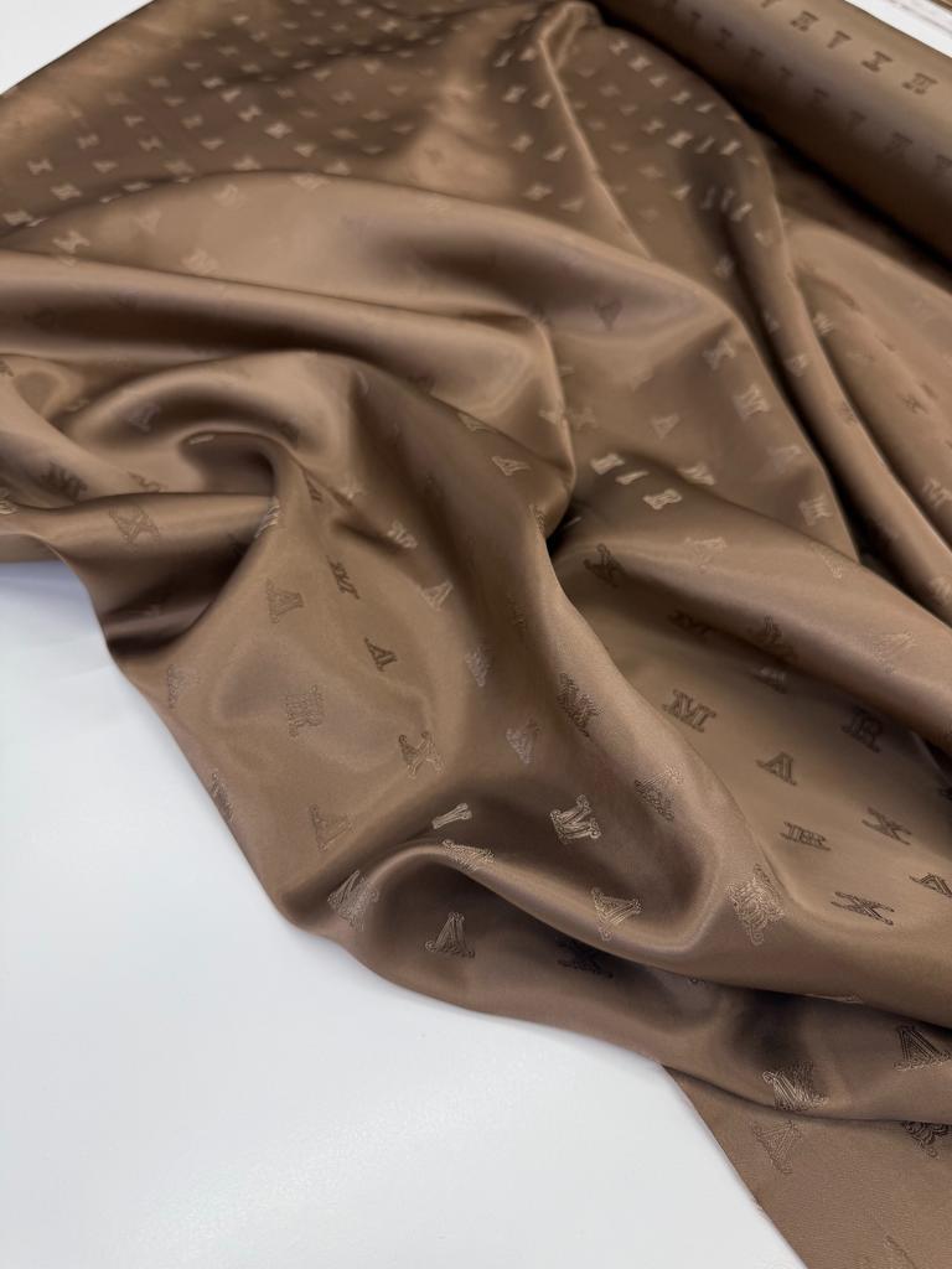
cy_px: 634
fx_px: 880
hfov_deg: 56.8
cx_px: 476
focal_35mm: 24
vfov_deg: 71.6
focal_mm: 6.76
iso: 80
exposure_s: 1/368
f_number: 1.78
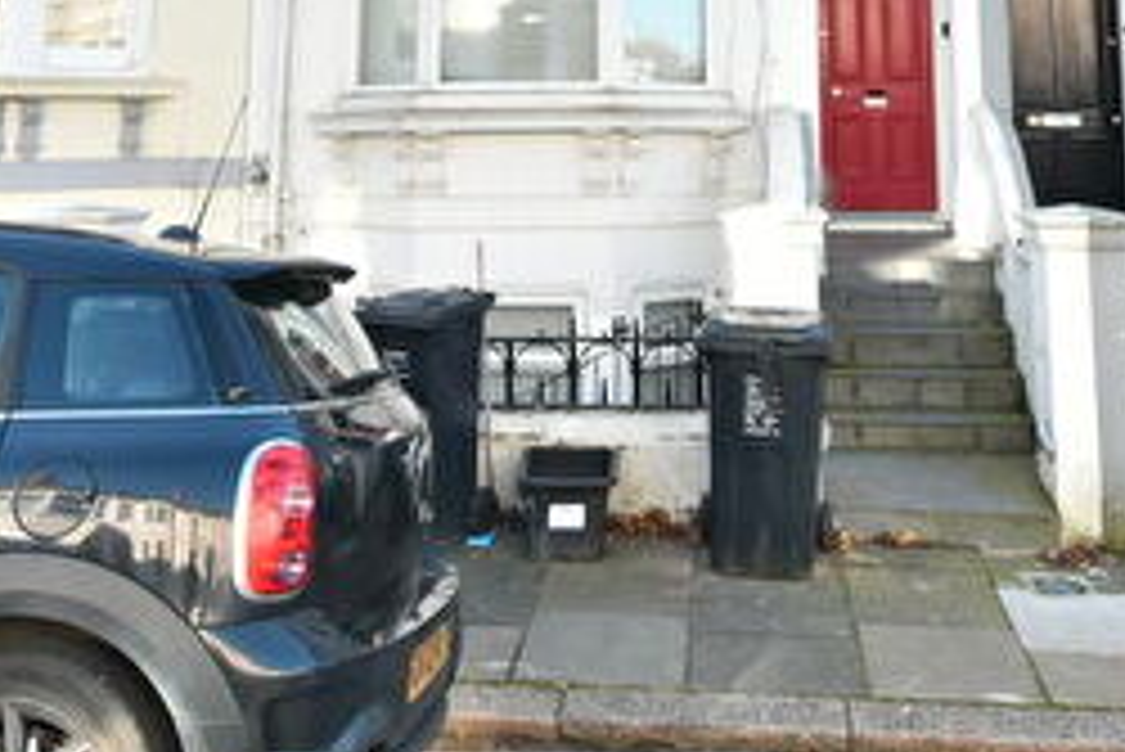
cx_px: 630
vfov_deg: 28.4
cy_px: -119
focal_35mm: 42
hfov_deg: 46.3
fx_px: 1313
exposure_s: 1/200
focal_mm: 10
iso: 500
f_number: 7.1
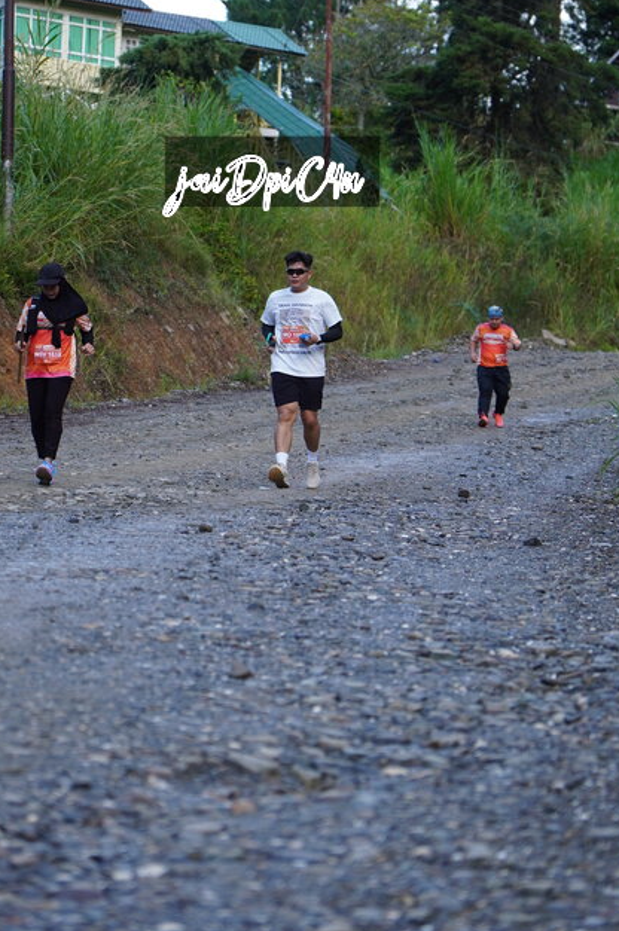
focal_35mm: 134
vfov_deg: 15.3
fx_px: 3463
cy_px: 365
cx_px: 272
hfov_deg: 10.2
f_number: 2.8
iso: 320
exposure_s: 1/500
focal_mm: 70
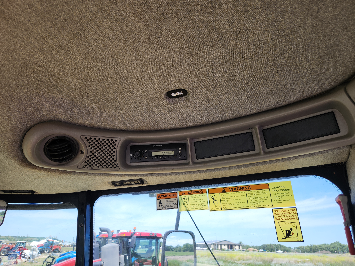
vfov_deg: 58.9
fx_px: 236
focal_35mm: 23
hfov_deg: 73.9
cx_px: 178
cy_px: 133
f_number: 1.8
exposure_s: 1/432
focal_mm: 5.4
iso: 20
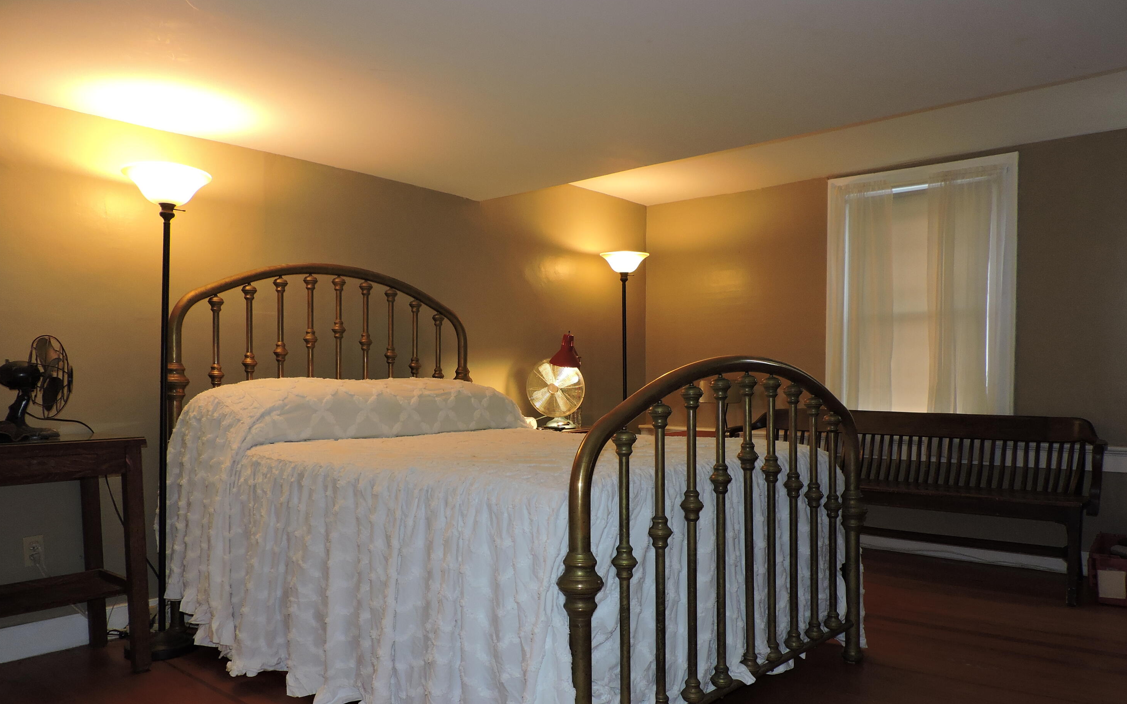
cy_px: 408
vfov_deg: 47.4
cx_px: 553
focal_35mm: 26
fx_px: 799
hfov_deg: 70.4
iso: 200
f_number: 3
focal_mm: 4.3
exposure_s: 1/30
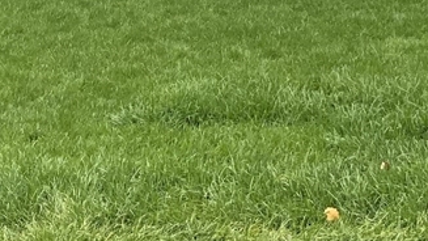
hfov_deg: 21.6
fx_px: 1124
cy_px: -236
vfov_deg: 11.1
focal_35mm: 99
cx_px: 215
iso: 16
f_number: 1.8
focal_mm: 3
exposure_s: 1/620
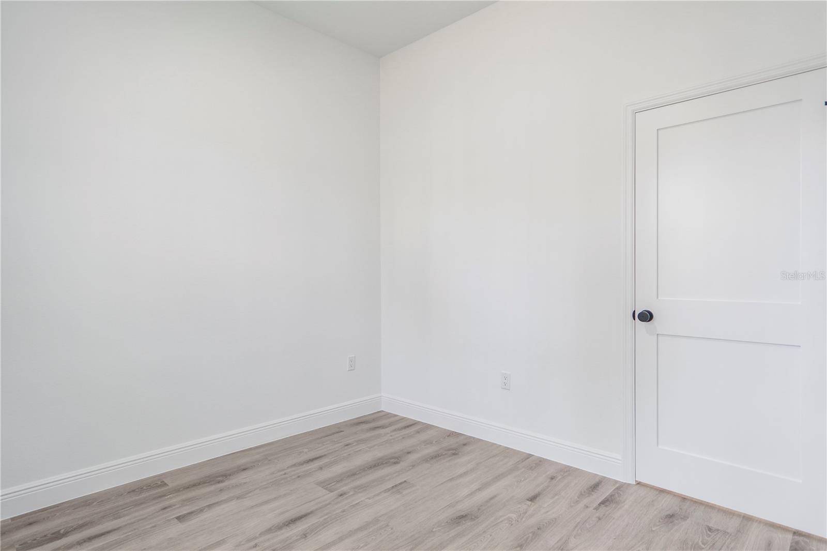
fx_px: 413
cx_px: 414
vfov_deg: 67.4
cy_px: 276
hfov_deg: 90.0
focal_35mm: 18
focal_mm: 12
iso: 100
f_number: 2.2
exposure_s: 1/40
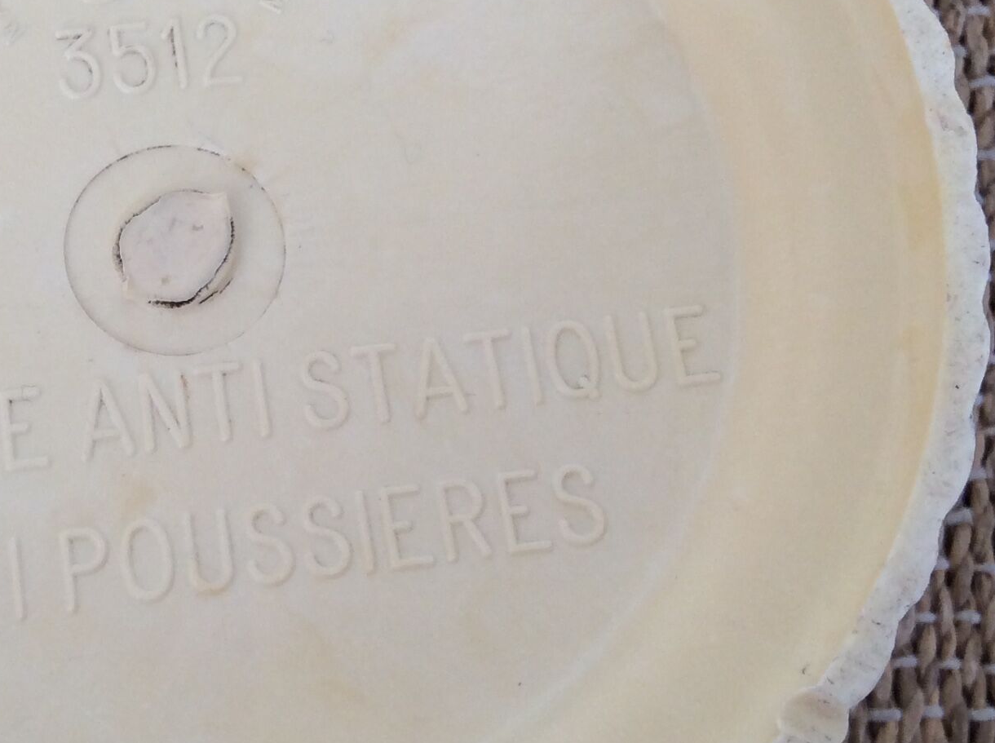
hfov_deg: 28.1
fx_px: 1952
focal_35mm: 68
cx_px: 224
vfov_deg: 21.5
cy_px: 324
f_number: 2.4
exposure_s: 1/50
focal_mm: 3.3
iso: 50
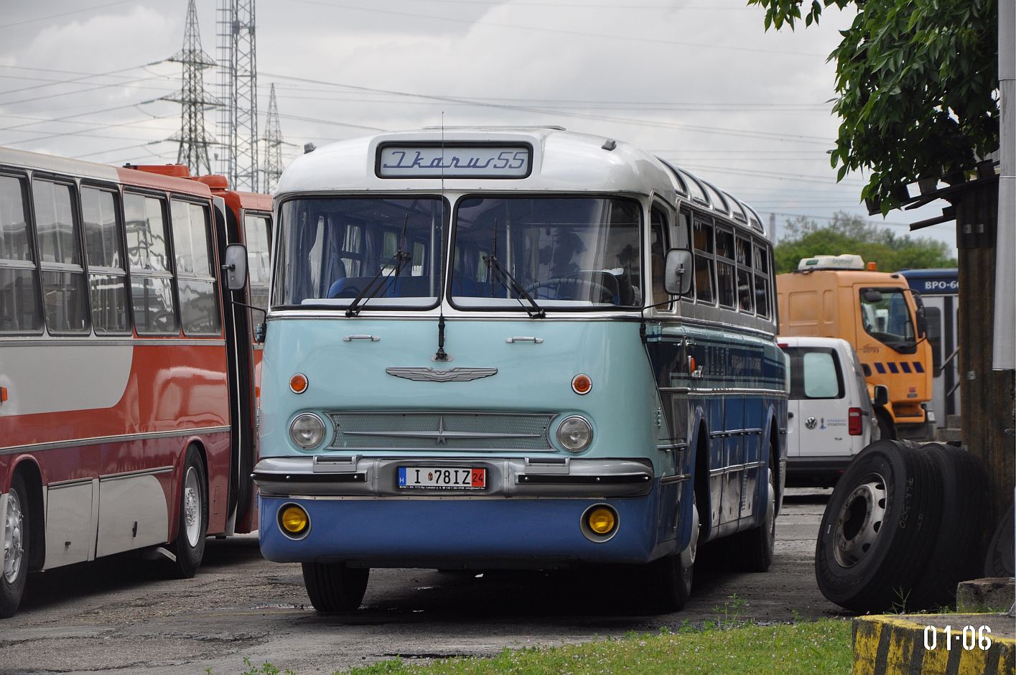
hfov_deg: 13.1
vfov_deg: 8.7
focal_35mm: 158
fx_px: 4440
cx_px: 508
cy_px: 338
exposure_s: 1/1000
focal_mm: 105
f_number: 5.6
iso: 400
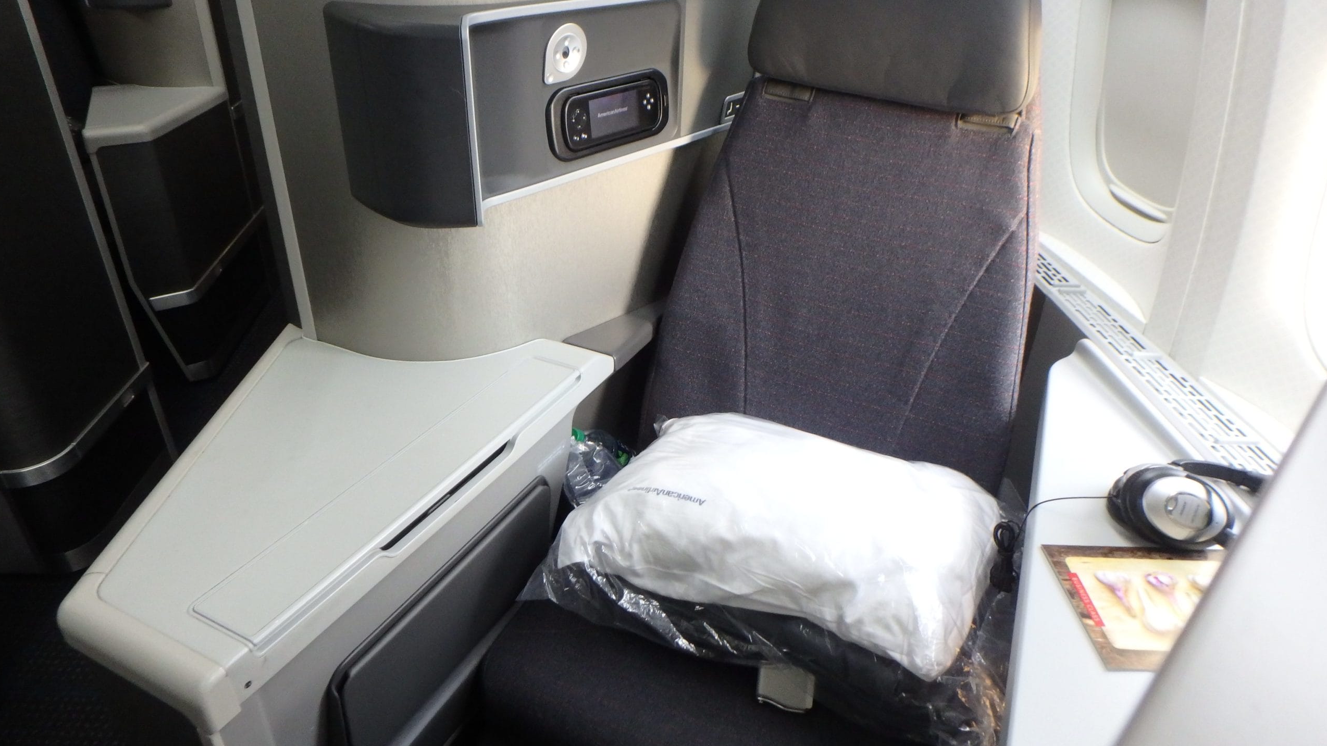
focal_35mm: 23
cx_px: 661
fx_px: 809
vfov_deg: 49.5
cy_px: 350
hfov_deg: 78.7
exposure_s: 1/13
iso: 400
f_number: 3.5
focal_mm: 3.7
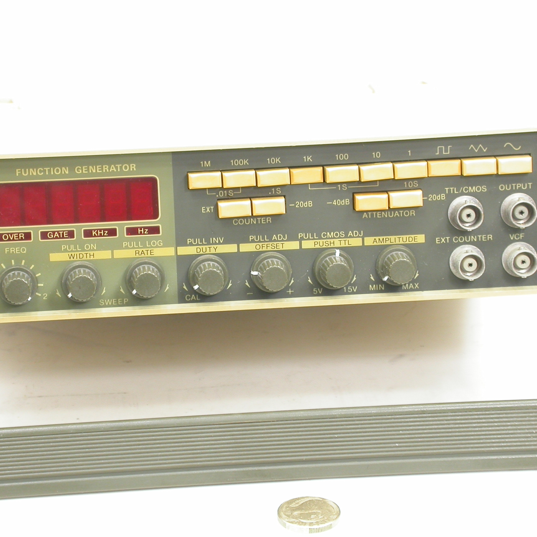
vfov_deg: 9.6
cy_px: 268
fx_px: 3194
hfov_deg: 9.6
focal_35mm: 182
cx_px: 239
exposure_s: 1/5.7
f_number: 6.5
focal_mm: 32
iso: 100
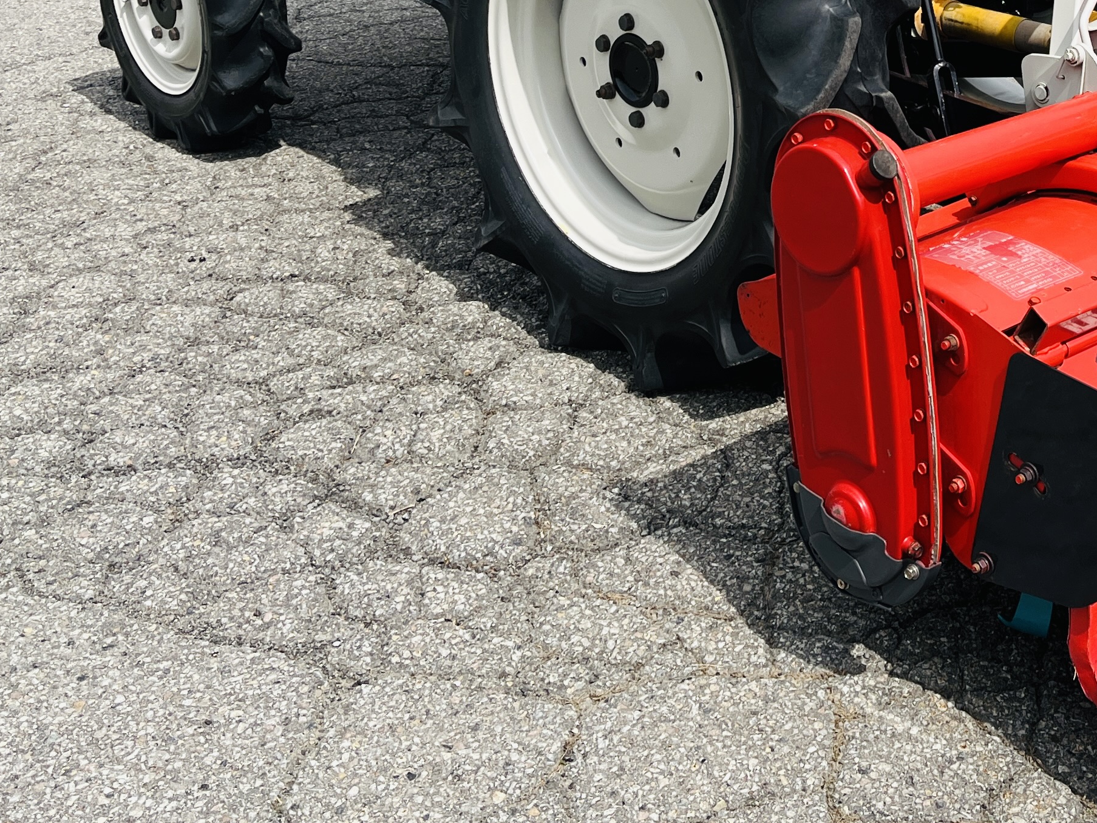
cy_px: -75
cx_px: 967
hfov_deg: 31.8
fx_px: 1838
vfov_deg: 23.7
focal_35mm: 58
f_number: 1.6
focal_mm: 5.1
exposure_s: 1/3135
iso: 50
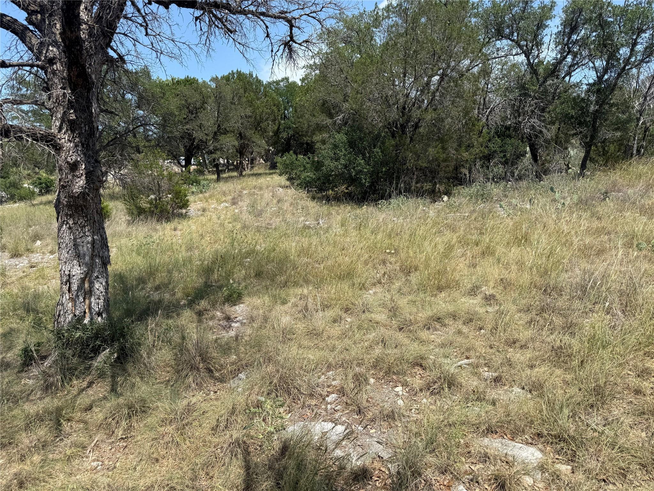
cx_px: 327
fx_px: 453
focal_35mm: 24
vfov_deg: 56.8
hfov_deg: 71.6
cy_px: 246
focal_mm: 6.76
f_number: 1.78
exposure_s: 1/3425
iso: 80
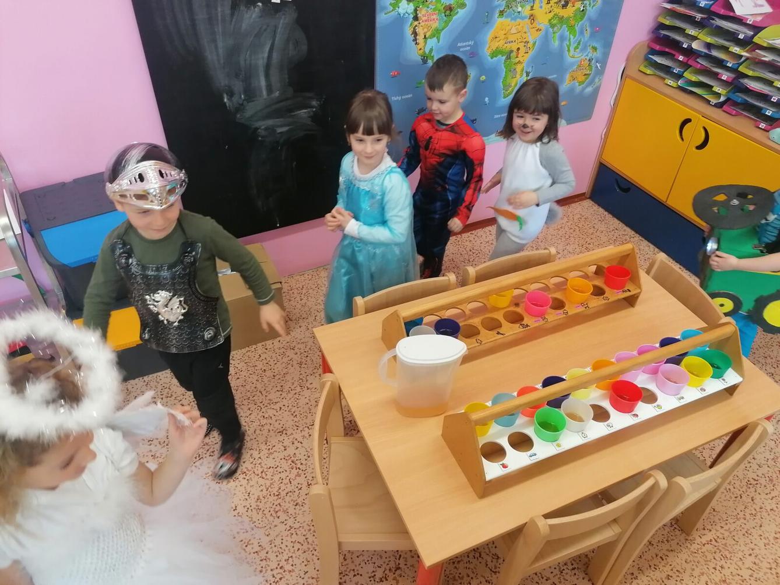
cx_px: 390
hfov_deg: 65.3
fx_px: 608
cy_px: 292
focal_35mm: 27
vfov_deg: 51.4
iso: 250
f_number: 1.8
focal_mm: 4.75
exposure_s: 1/100
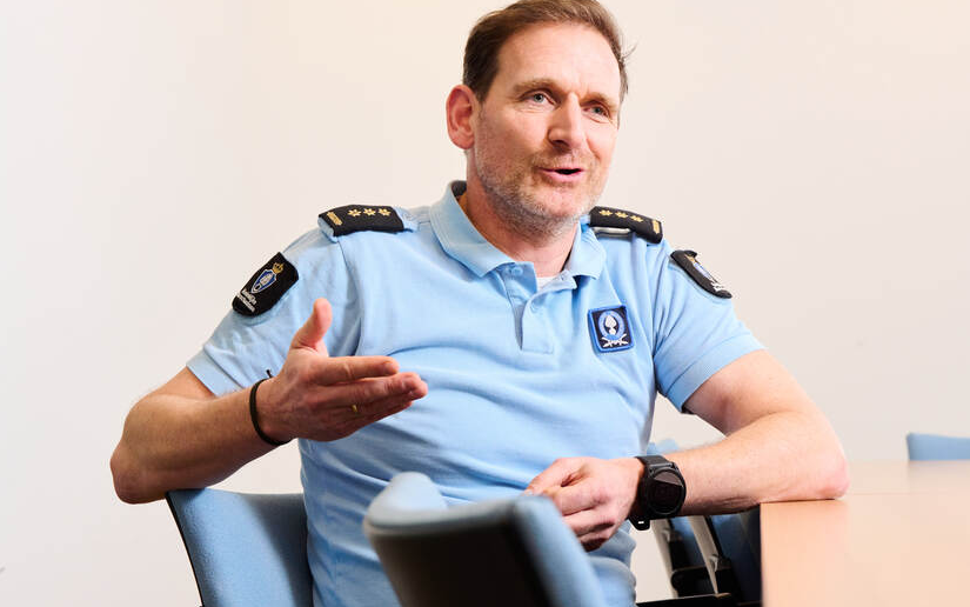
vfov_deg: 15.9
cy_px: 285
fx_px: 2168
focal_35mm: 82
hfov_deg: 25.2
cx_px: 486
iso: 800
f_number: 8
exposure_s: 1/160
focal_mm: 80
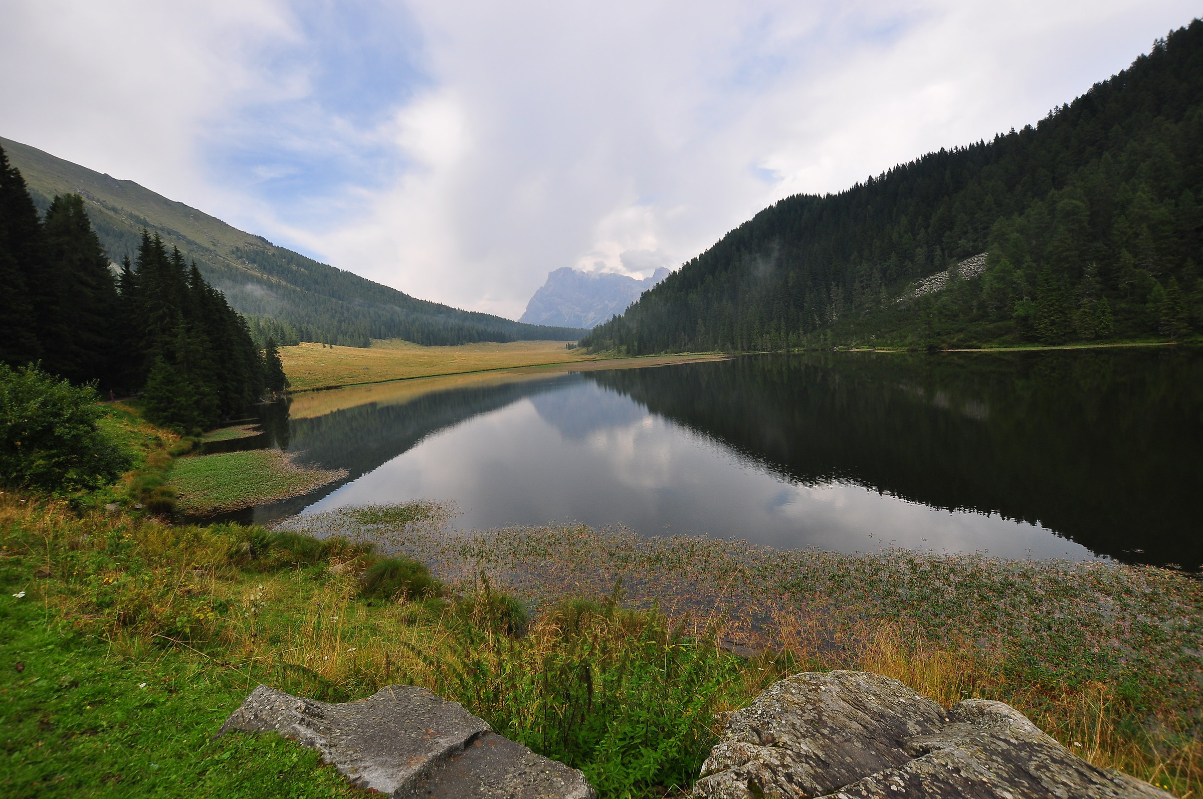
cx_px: 602
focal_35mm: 15
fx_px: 501
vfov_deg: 77.2
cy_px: 400
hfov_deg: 100.5
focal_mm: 10
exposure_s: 1/400
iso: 250
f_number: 9
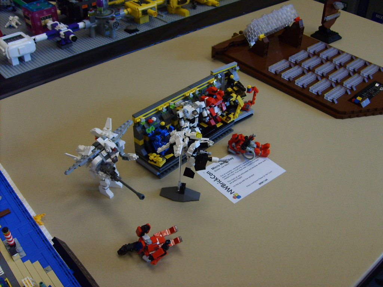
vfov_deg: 40.7
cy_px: 144
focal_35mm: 35
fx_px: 387
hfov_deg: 52.6
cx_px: 192
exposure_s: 1/30
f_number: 2.8
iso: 100
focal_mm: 5.8
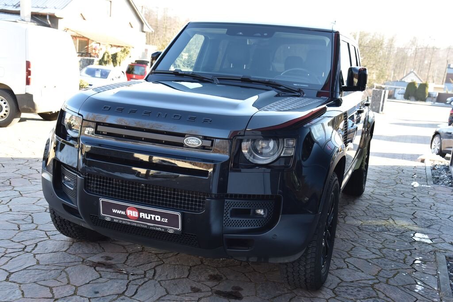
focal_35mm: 40
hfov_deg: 48.4
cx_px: 226
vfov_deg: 33.4
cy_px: 151
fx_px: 504
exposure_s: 1/125
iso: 500
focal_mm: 40
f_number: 5.6
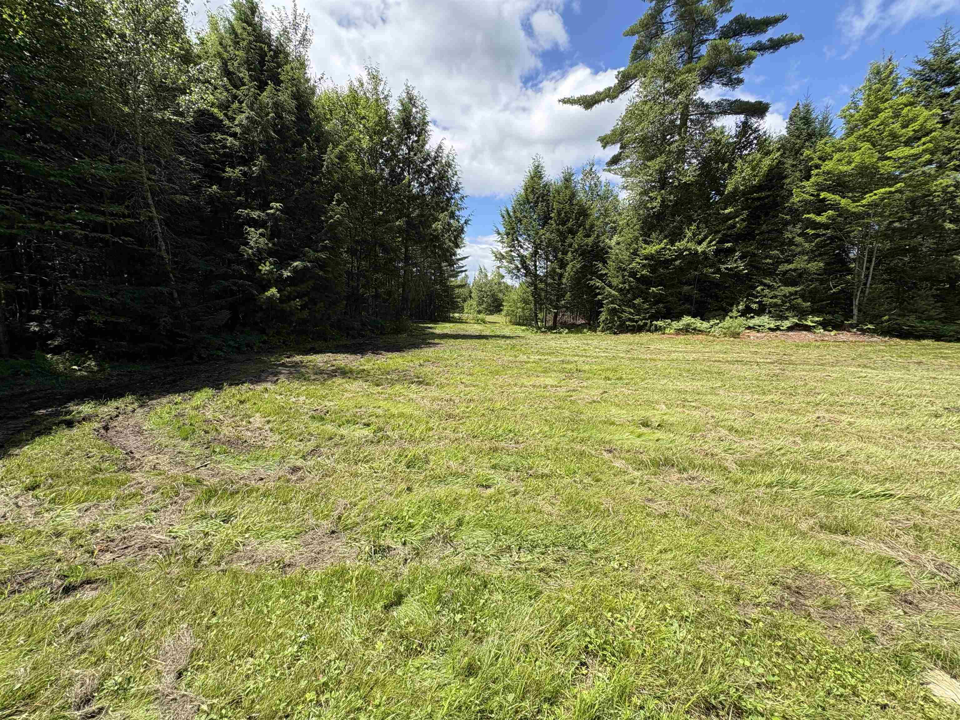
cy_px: 360
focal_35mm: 14
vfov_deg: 85.7
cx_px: 480
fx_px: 388
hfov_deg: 102.1
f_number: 2.2
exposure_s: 1/910
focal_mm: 2.22
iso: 40
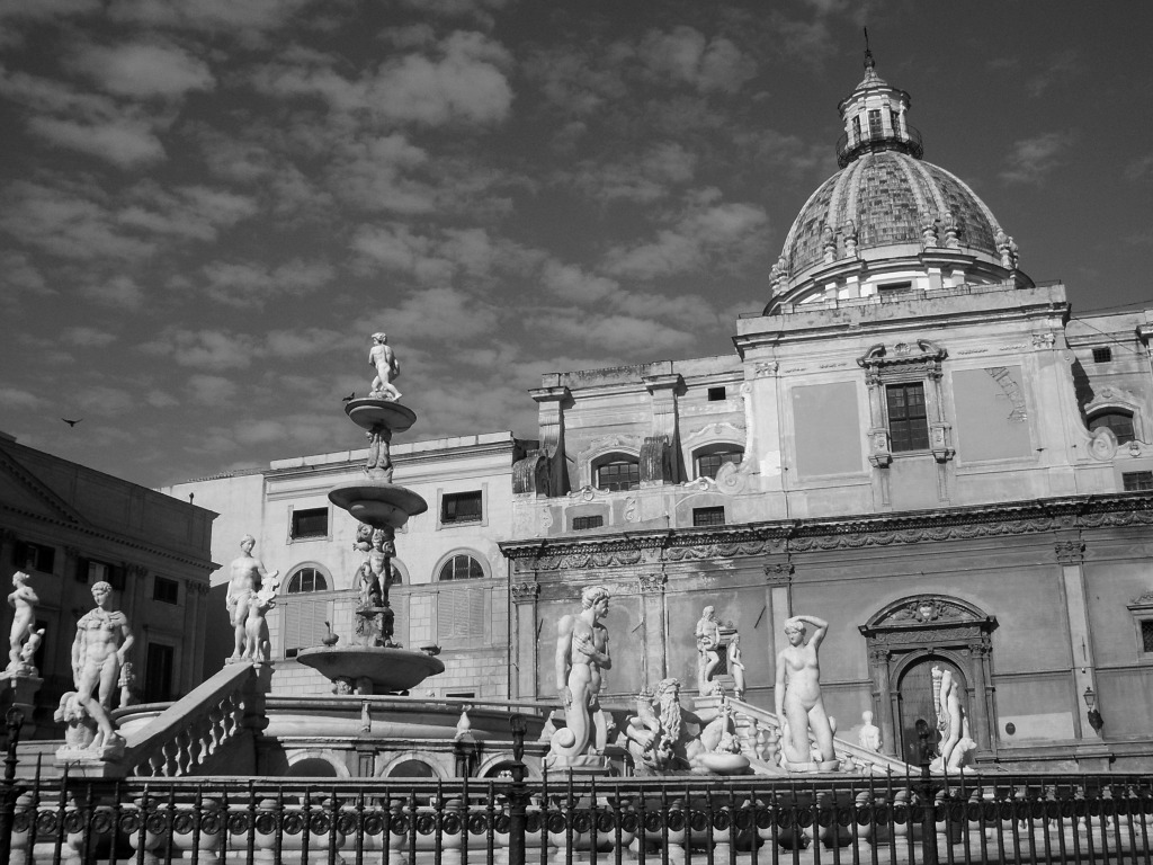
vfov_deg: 39.7
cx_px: 576
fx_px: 1199
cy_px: 432
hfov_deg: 51.4
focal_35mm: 36
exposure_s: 1/640
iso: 64
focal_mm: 6.3
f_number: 7.3
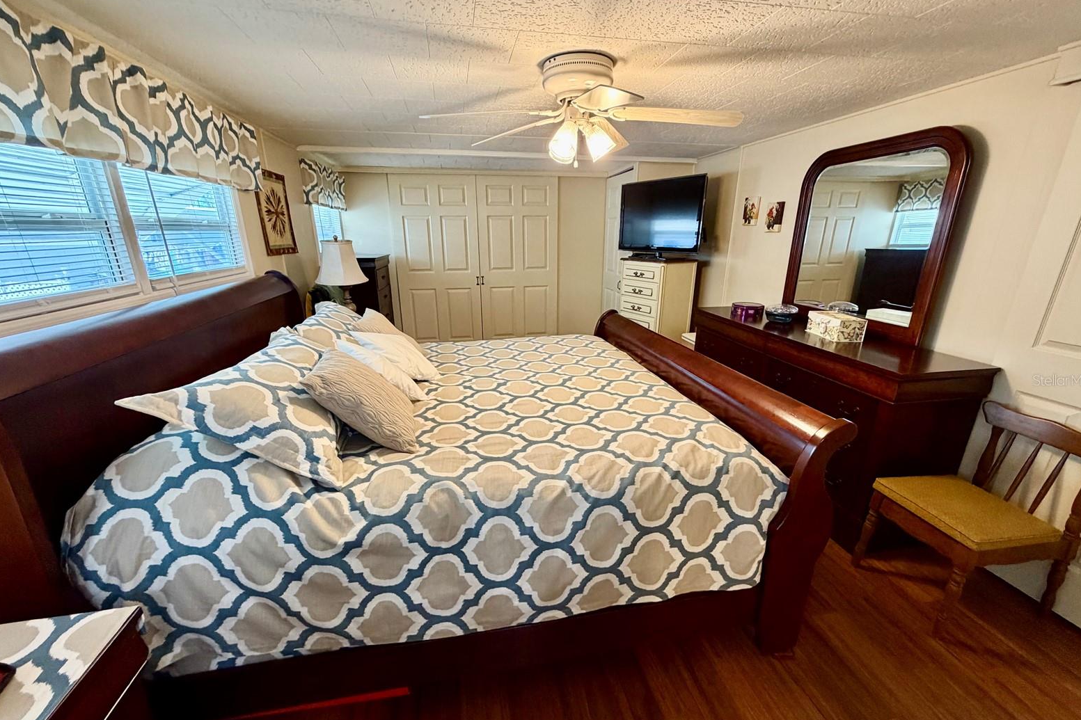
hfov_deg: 100.4
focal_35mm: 15
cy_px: 380
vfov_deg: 77.2
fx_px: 450
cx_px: 542
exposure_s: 1/60
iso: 250
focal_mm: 2.22
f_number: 2.2
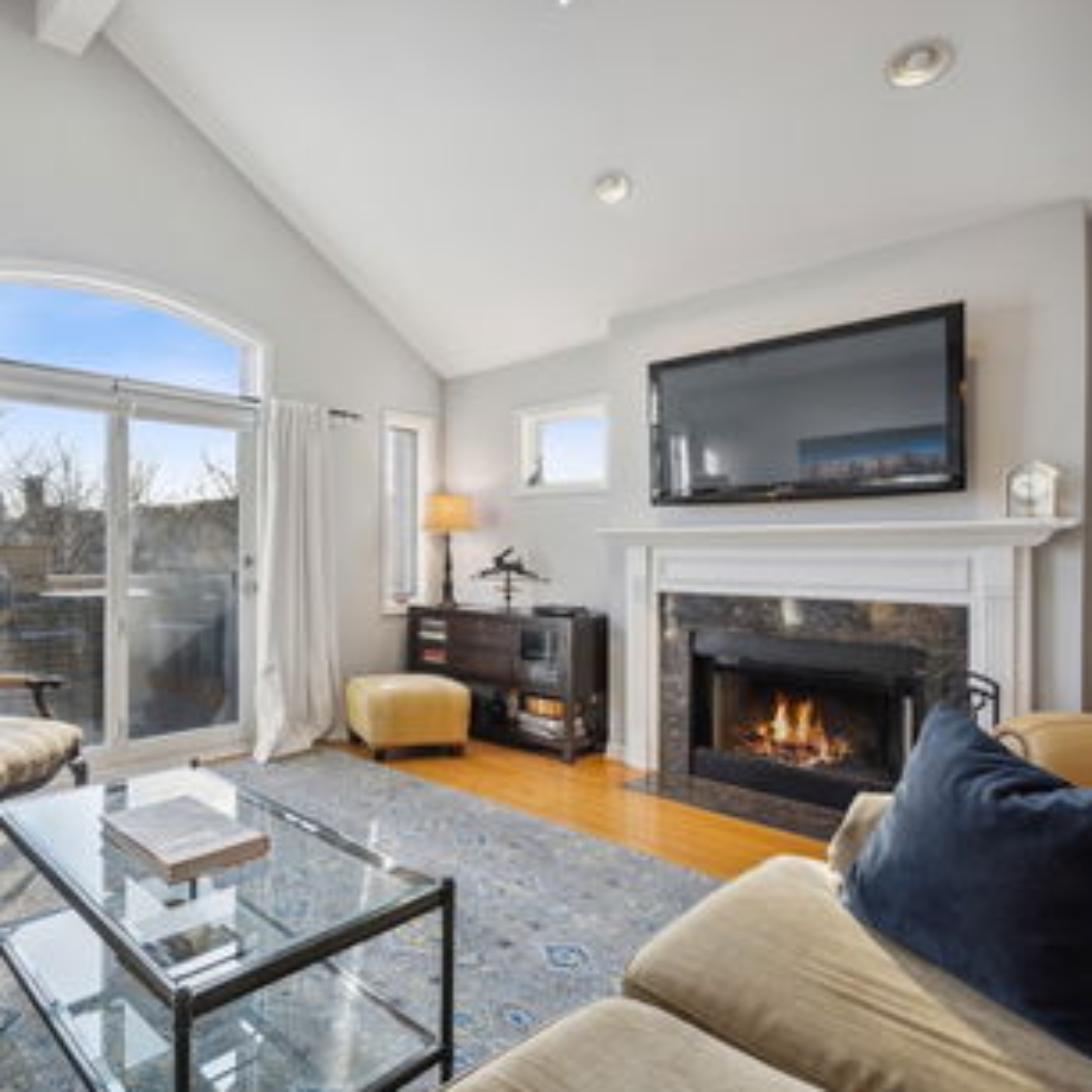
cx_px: 282
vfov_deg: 74.8
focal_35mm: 20
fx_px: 714
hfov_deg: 70.2
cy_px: 546
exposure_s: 1/60
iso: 200
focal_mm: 15
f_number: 9.5
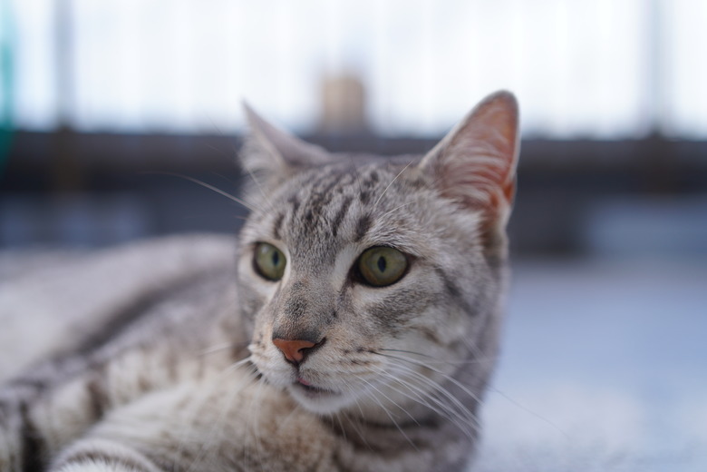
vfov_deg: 33.4
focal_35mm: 40
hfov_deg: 48.5
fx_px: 785
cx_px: 354
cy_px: 236
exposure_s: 1/125
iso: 100
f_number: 2
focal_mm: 40
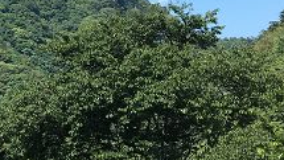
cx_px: -70
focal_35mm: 113
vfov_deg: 10.4
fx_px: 851
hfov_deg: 17.9
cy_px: -75
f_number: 2.2
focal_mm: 4.15
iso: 25
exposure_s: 1/1054
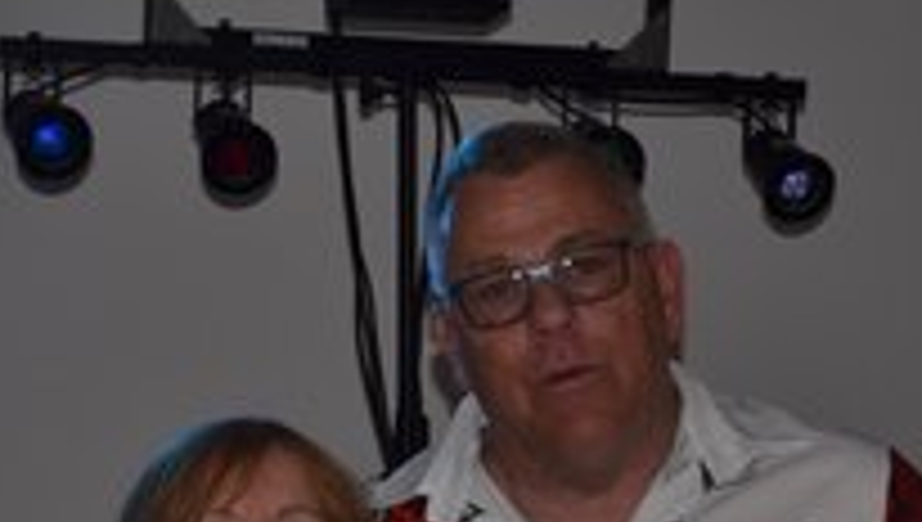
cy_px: 542
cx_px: 562
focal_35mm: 183
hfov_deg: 11.7
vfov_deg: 6.6
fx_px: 4480
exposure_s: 1/125
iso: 100
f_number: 5.6
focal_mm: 52
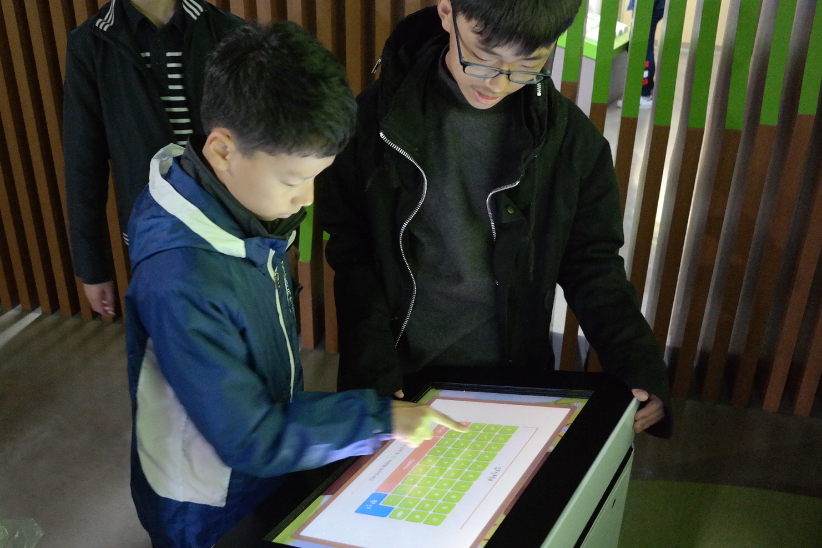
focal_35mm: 35
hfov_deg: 54.3
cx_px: 370
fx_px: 799
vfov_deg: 37.8
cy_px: 313
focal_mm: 20
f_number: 3.5
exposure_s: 1/40
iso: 3200
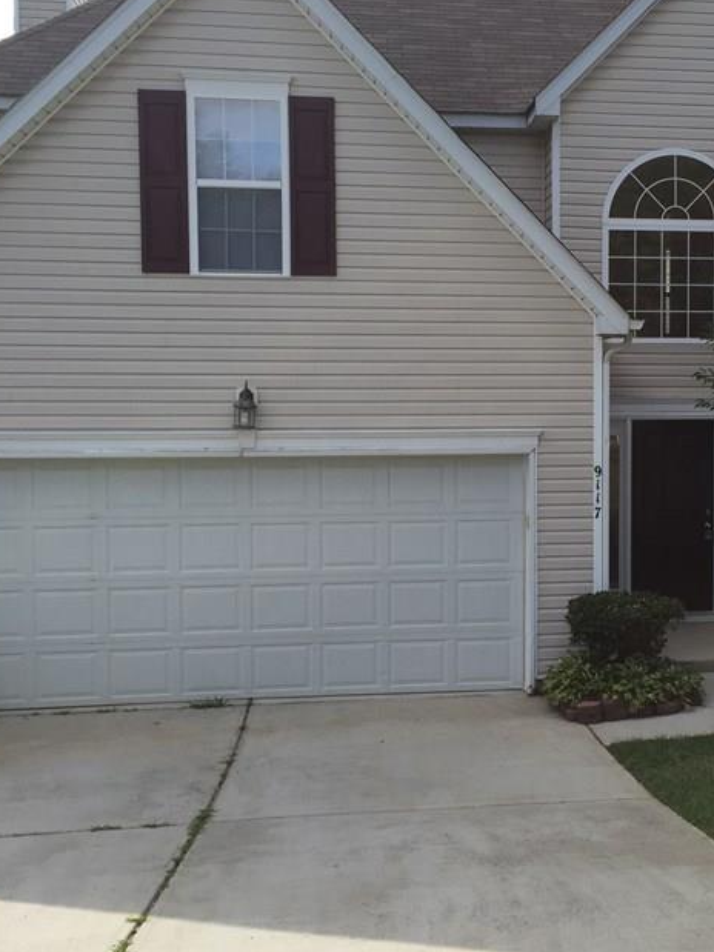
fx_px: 1321
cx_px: 571
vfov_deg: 39.7
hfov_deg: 29.6
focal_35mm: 48
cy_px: 460
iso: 32
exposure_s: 1/842
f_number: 2.2
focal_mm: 4.15
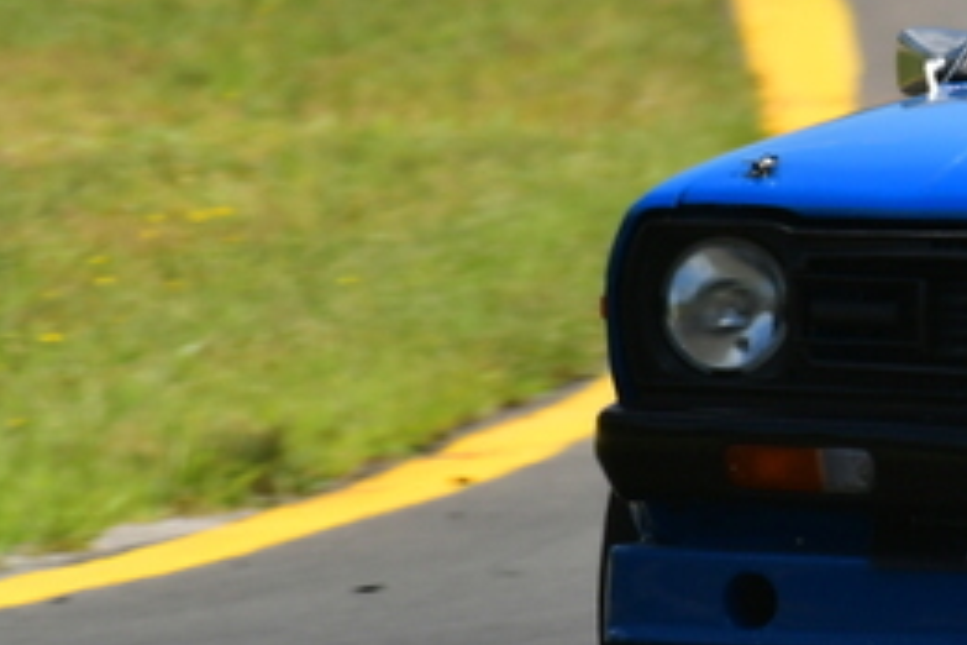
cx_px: 1378
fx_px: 61776
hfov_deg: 0.9
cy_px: -109
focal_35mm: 2300
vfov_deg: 0.6
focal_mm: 500
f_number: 11
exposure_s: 1/500
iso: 320
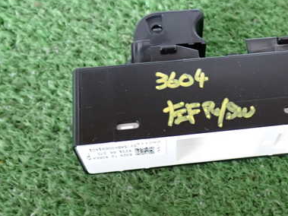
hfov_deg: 33.4
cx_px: 201
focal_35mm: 57
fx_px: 474
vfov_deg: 25.6
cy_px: 99
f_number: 2.5
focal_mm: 6.37
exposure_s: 1/40
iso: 500
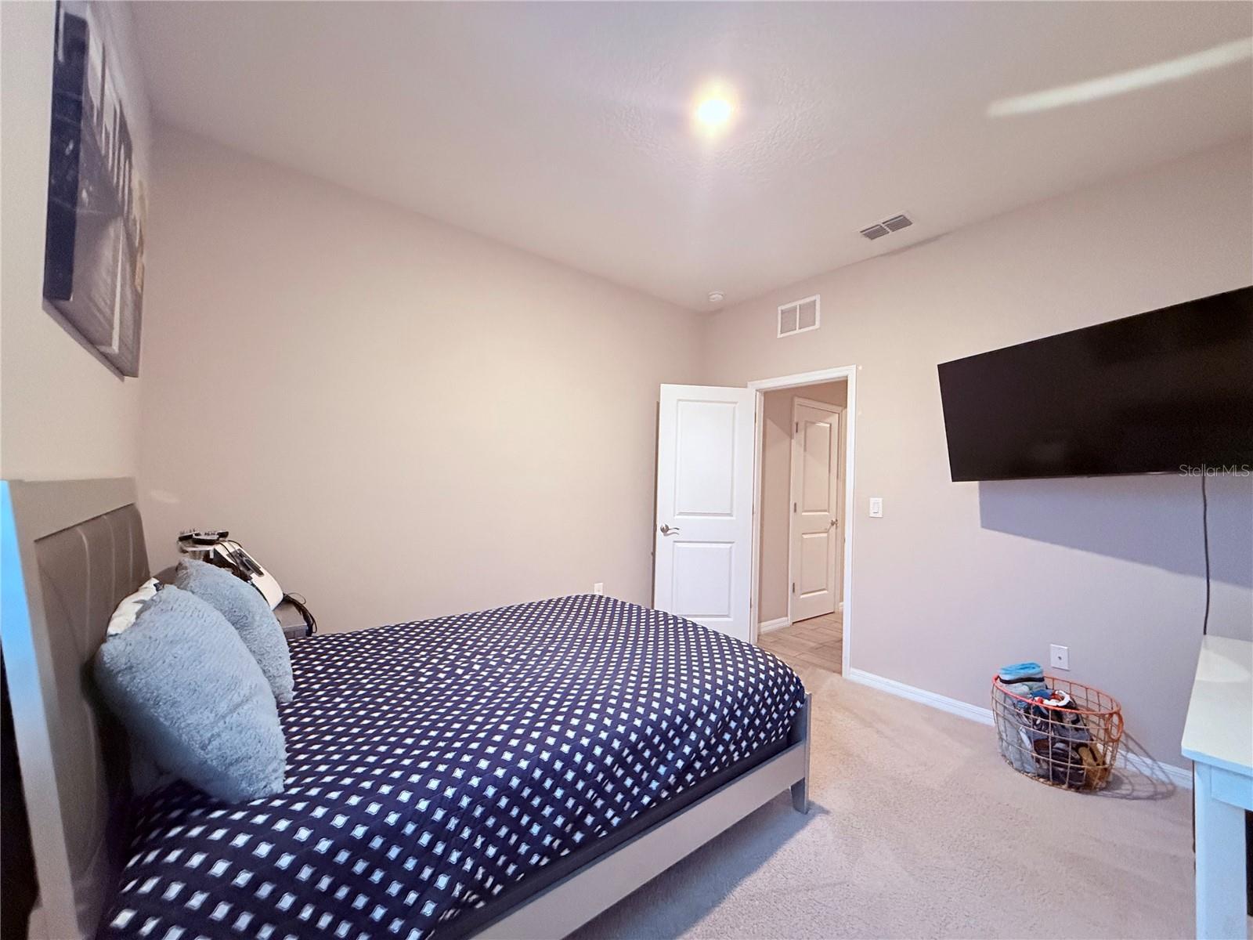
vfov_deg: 85.7
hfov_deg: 102.1
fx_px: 507
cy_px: 470
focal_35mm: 14
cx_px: 626
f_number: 2.2
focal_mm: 2.22
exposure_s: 1/60
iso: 800
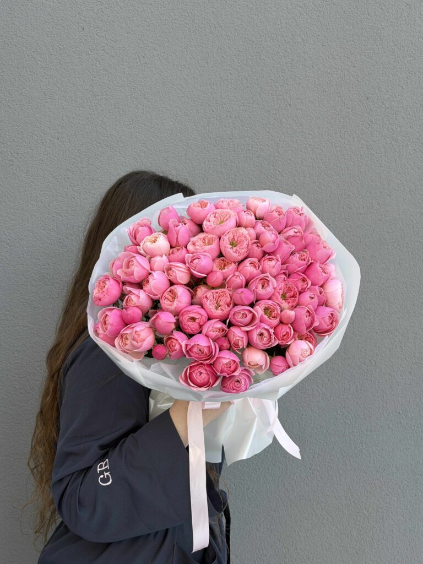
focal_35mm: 48
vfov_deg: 39.7
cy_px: 282
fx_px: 782
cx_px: 212
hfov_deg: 30.3
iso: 80
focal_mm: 6.76
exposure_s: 1/319
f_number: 1.78
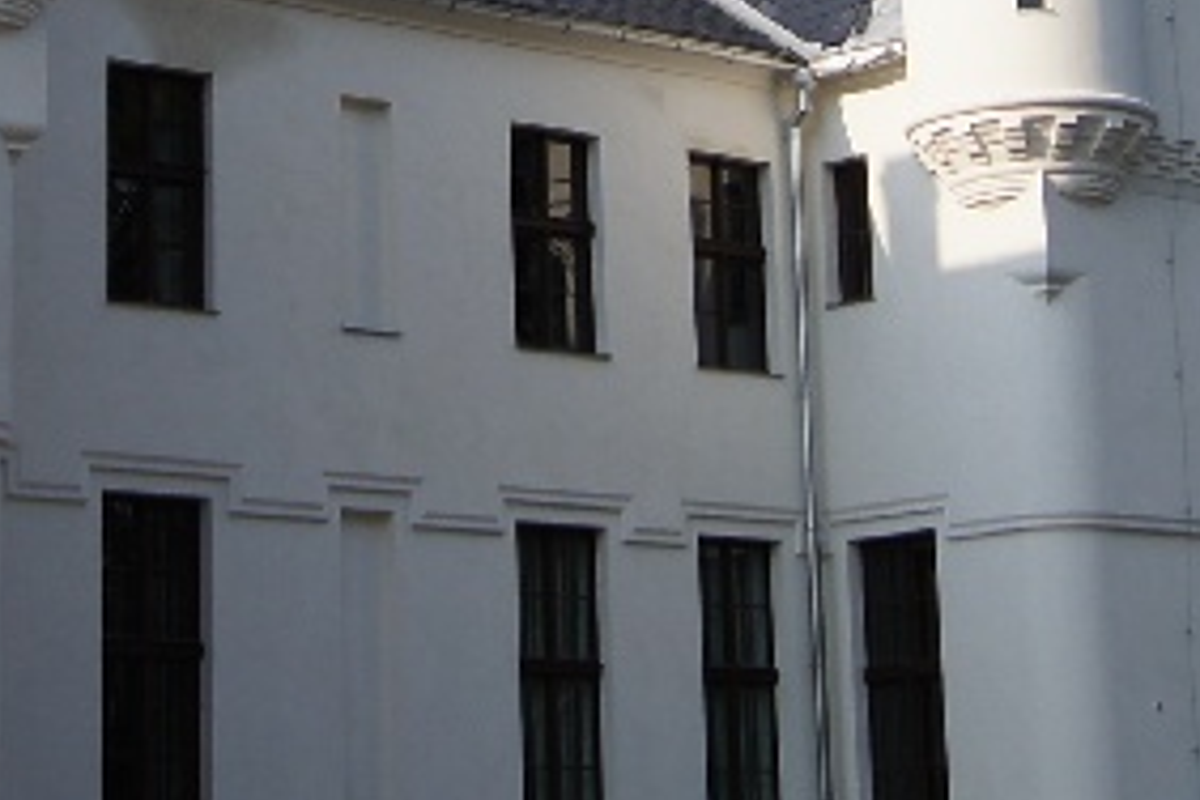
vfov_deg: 11.5
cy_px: -289
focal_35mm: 115
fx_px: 3833
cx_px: 391
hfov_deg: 17.7
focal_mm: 18
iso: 100
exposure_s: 1/1250
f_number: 3.5
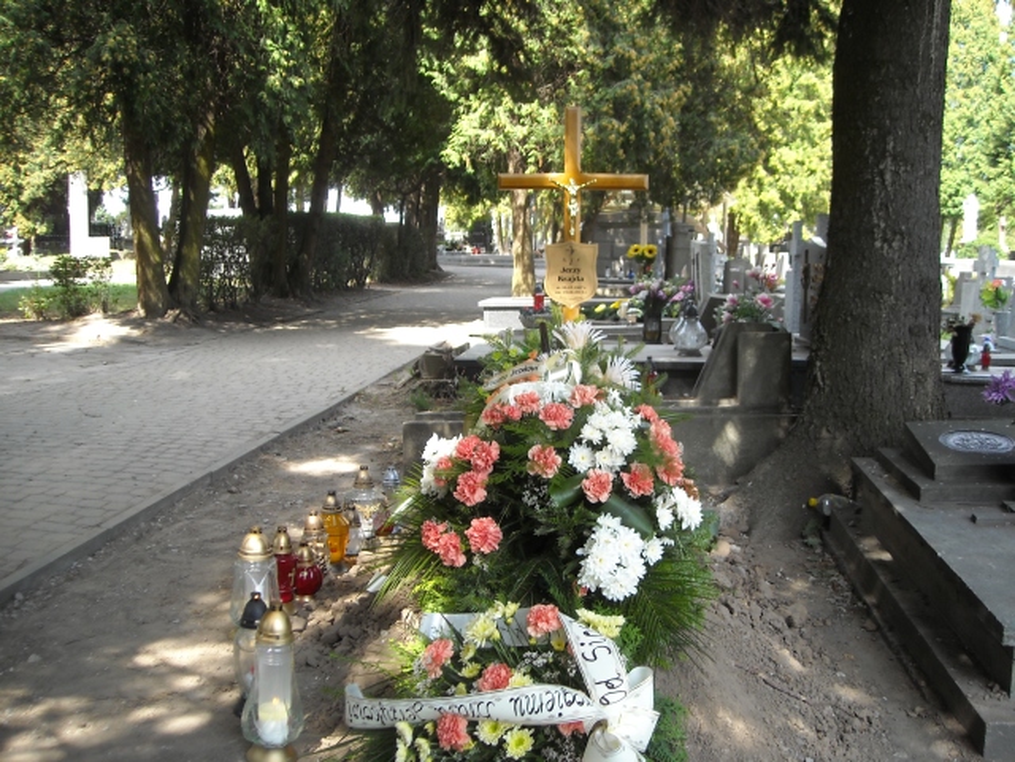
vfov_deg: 40.7
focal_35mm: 35
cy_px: 381
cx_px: 508
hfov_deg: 52.6
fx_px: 1026
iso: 64
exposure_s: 1/105
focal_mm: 5.7
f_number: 2.8
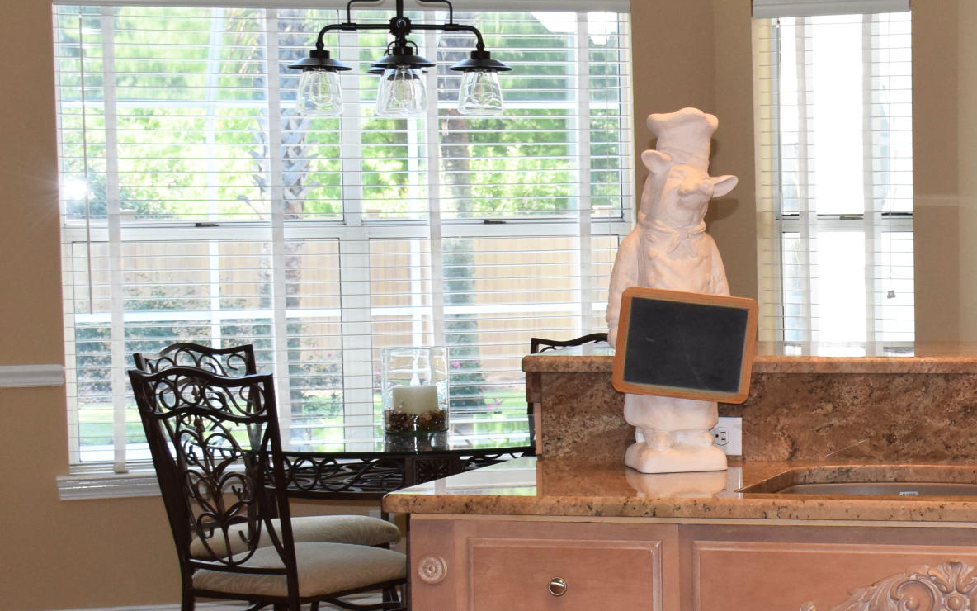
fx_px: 2476
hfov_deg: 21.7
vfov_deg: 14.0
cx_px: 927
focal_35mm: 93
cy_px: 372
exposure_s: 1/125
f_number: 5.6
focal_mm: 24
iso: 720
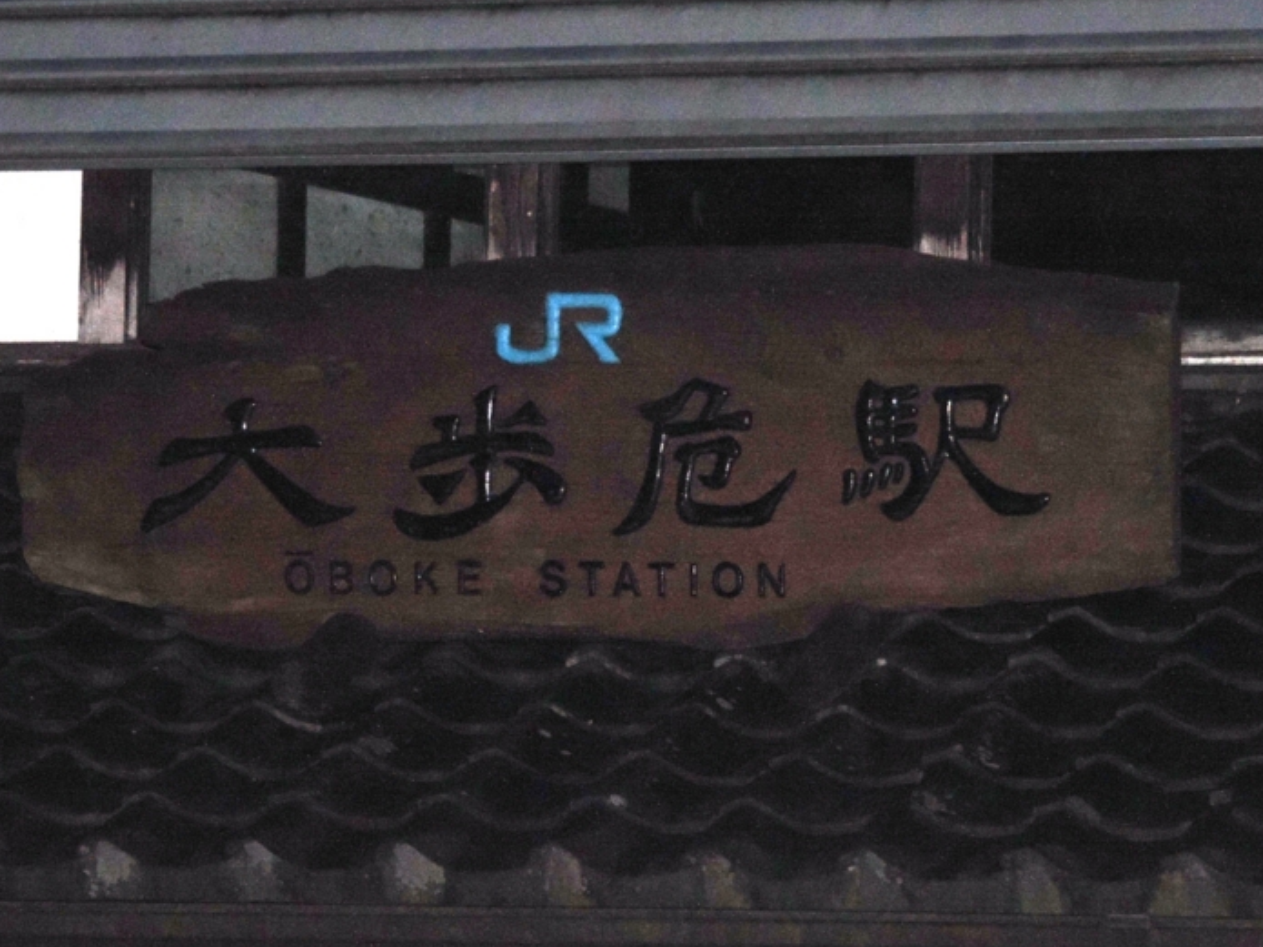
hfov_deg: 9.3
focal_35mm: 213
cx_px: 585
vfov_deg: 7.0
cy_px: 445
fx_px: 7770
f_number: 4.6
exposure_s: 1/250
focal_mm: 33
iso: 800
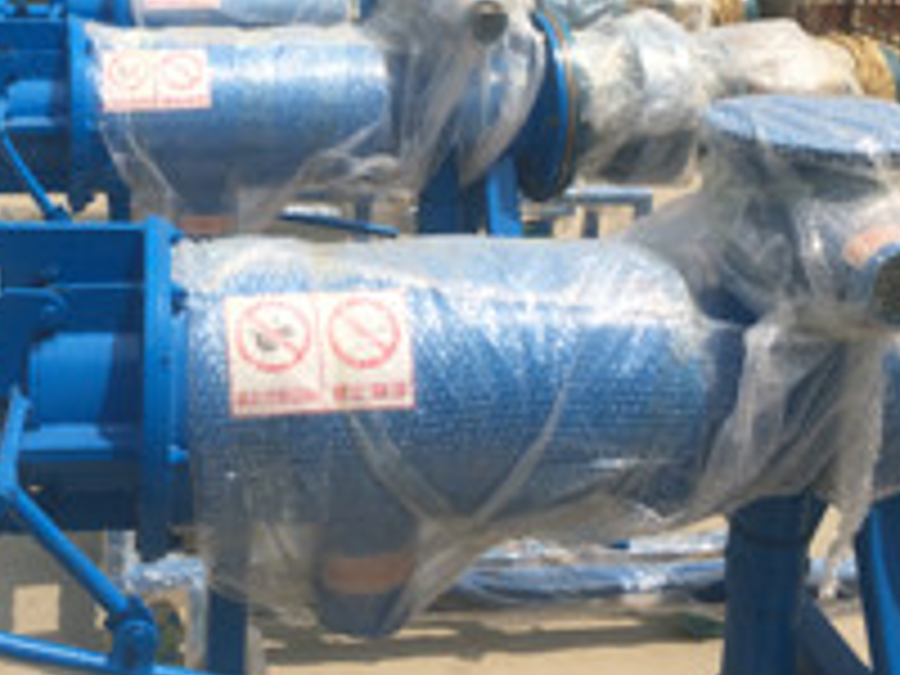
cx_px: 292
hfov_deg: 31.9
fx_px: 1560
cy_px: 45
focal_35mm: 60
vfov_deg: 23.6
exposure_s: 1/2283
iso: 32
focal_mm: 4.12
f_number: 2.2
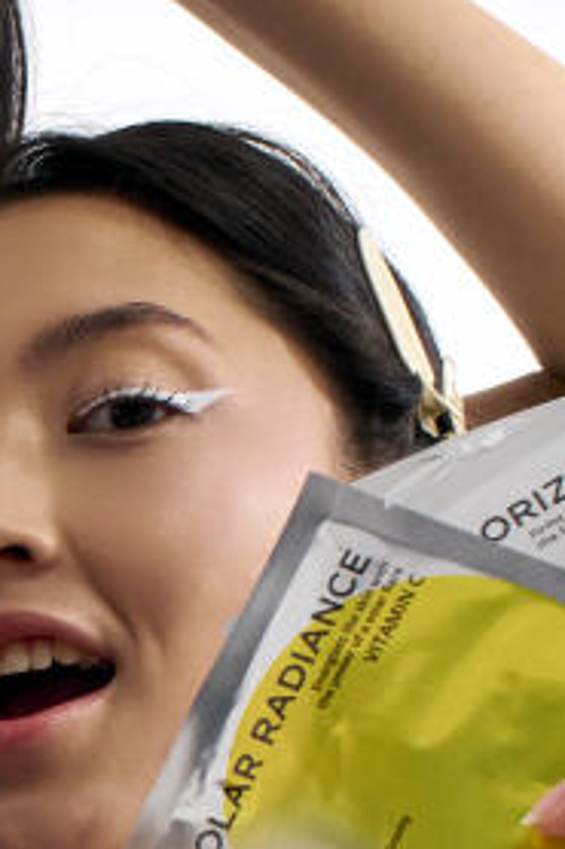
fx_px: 3465
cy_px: 925
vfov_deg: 13.7
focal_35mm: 147
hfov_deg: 9.0
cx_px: -348
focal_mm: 22.4
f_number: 8
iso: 1000
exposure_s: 1/125
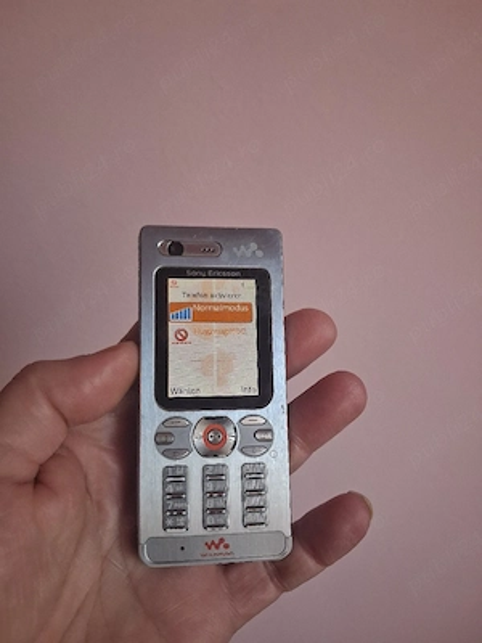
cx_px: 241
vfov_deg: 65.3
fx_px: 501
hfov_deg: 51.4
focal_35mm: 27
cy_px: 322
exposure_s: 1/120
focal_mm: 4
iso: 400
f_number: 1.8
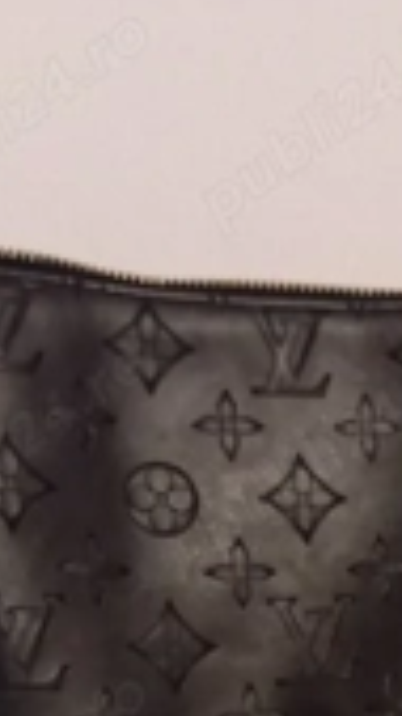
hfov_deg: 16.3
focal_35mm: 72
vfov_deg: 26.5
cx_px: 423
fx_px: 1365
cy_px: 826
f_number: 1.8
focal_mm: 4.22
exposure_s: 1/16.7
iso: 1658
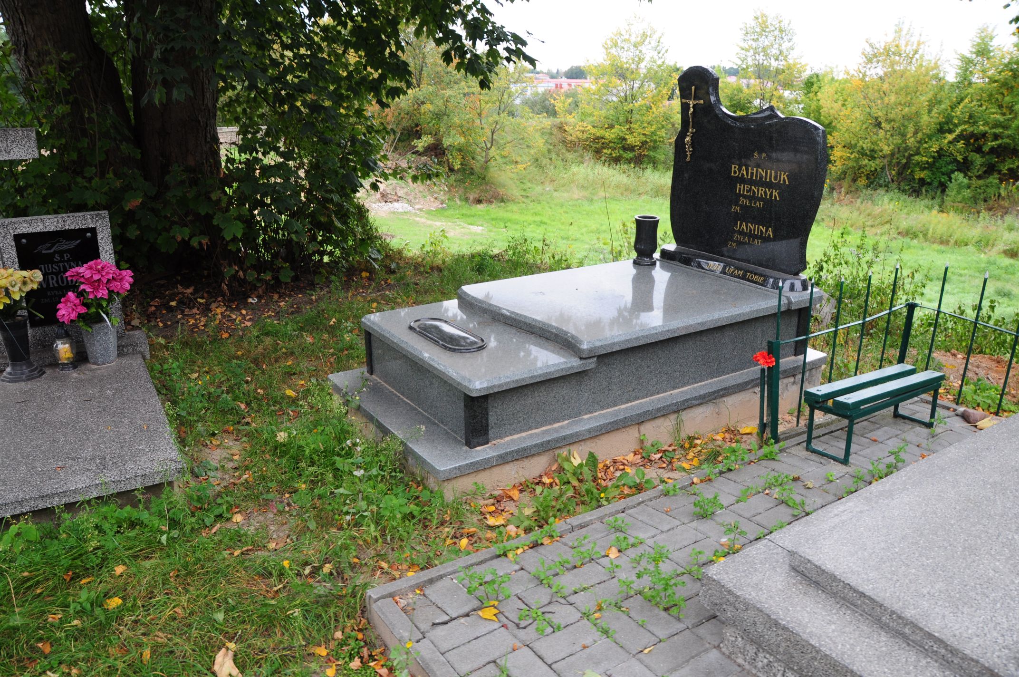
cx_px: 510
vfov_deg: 47.8
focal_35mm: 27
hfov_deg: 67.4
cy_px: 338
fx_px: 763
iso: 250
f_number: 7.1
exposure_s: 1/100
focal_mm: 18
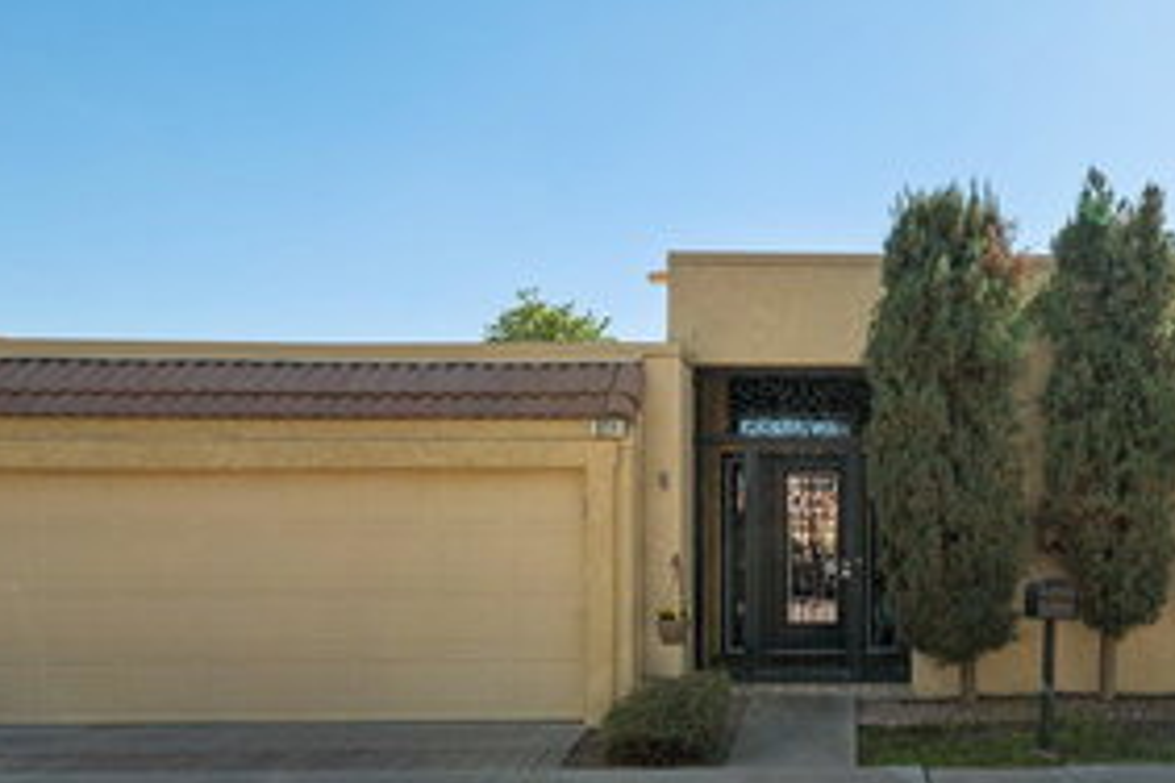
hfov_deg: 60.2
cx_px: 879
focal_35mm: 29
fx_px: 946
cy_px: 535
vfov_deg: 44.2
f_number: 8
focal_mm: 16
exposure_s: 1/640
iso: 400
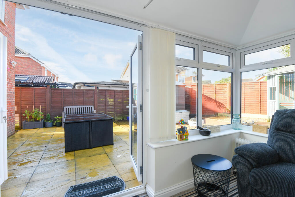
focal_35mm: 16
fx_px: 131
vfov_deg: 73.8
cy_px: 98
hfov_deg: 96.7
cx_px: 148
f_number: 6.3
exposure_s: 1/250
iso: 400
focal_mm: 16
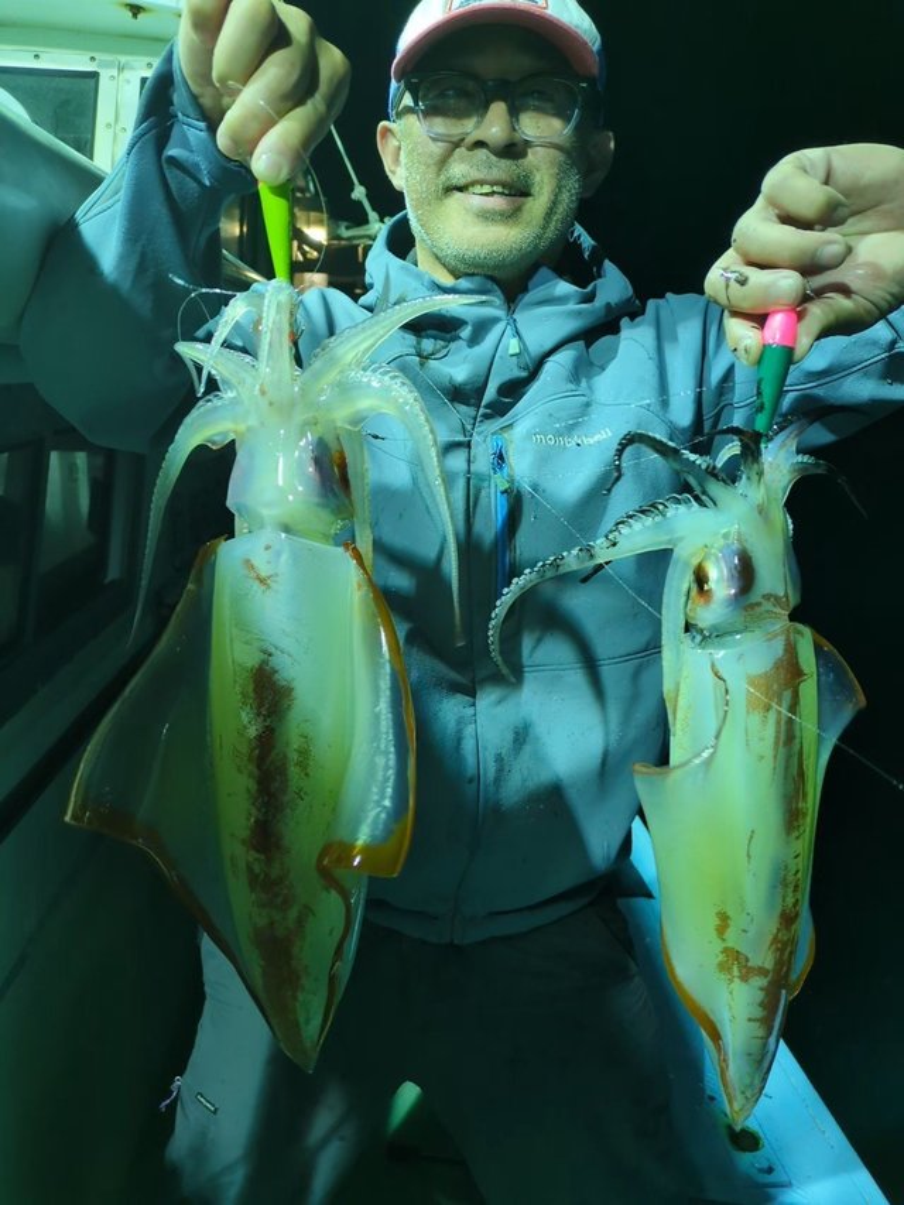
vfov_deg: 69.4
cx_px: 452
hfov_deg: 54.9
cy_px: 602
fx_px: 870
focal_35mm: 25
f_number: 1.89
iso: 82
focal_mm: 5.43
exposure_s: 1/120
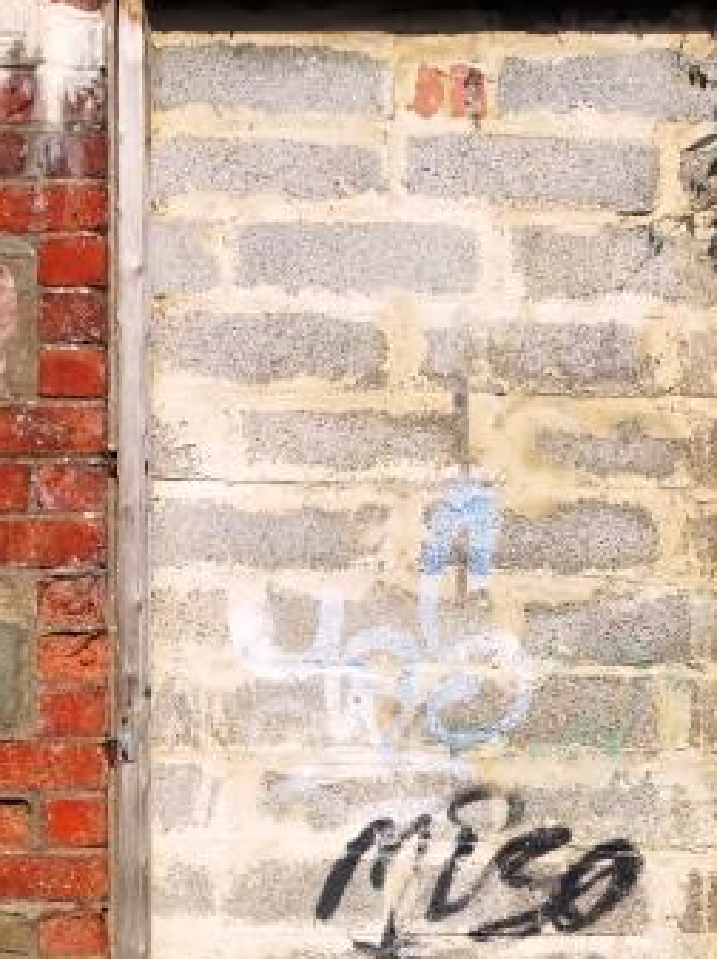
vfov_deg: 25.9
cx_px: 484
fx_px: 2020
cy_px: 851
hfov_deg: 20.1
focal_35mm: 73
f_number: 4
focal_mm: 4.1
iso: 80
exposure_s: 1/1000
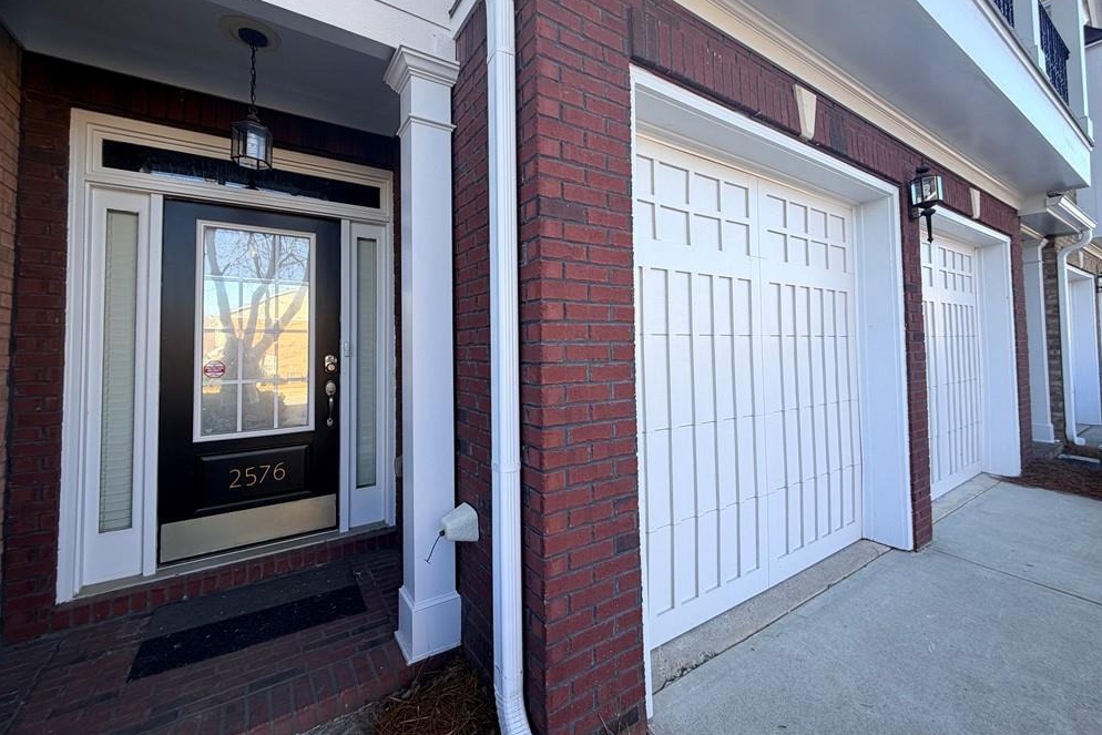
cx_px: 558
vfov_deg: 77.1
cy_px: 331
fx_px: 459
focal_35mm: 15
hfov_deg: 100.4
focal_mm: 2.22
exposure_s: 1/241
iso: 40
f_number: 2.2
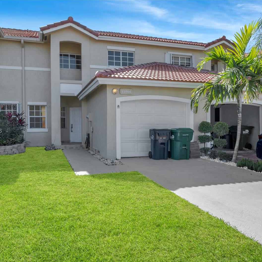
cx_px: 123
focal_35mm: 27
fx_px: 231
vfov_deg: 59.1
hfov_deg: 59.0
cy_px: 132
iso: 50
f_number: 11
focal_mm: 21
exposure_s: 1/50
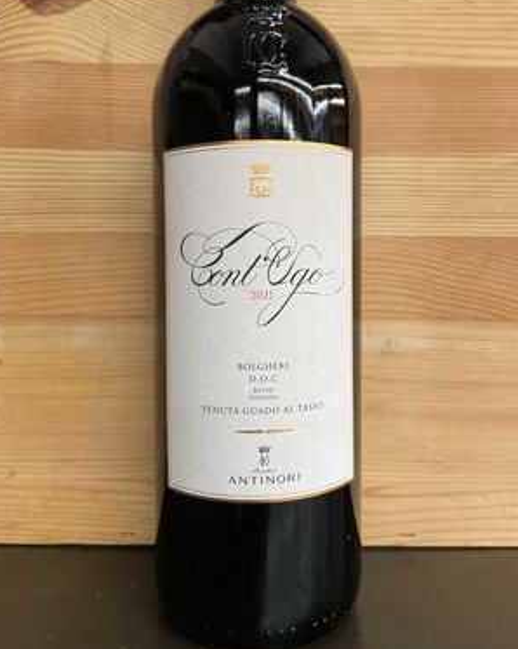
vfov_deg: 60.3
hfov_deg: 49.9
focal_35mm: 29
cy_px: 291
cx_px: 269
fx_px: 556
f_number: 1.6
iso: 80
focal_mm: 4.2
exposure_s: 1/100
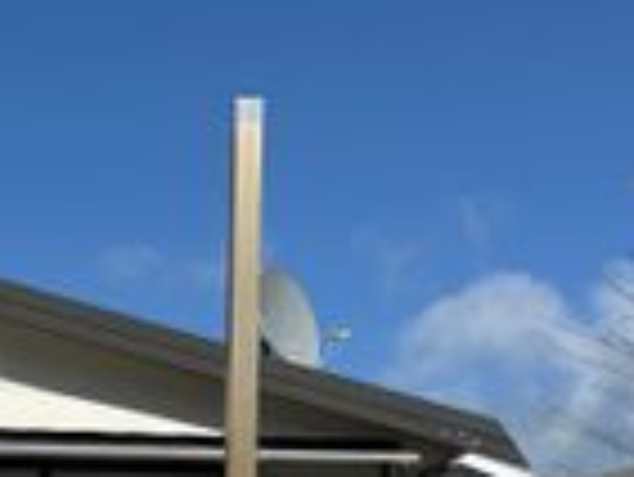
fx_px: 1870
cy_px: 603
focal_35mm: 102
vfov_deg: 14.0
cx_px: -63
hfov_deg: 18.5
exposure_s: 1/9091
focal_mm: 6.76
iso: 80
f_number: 1.78
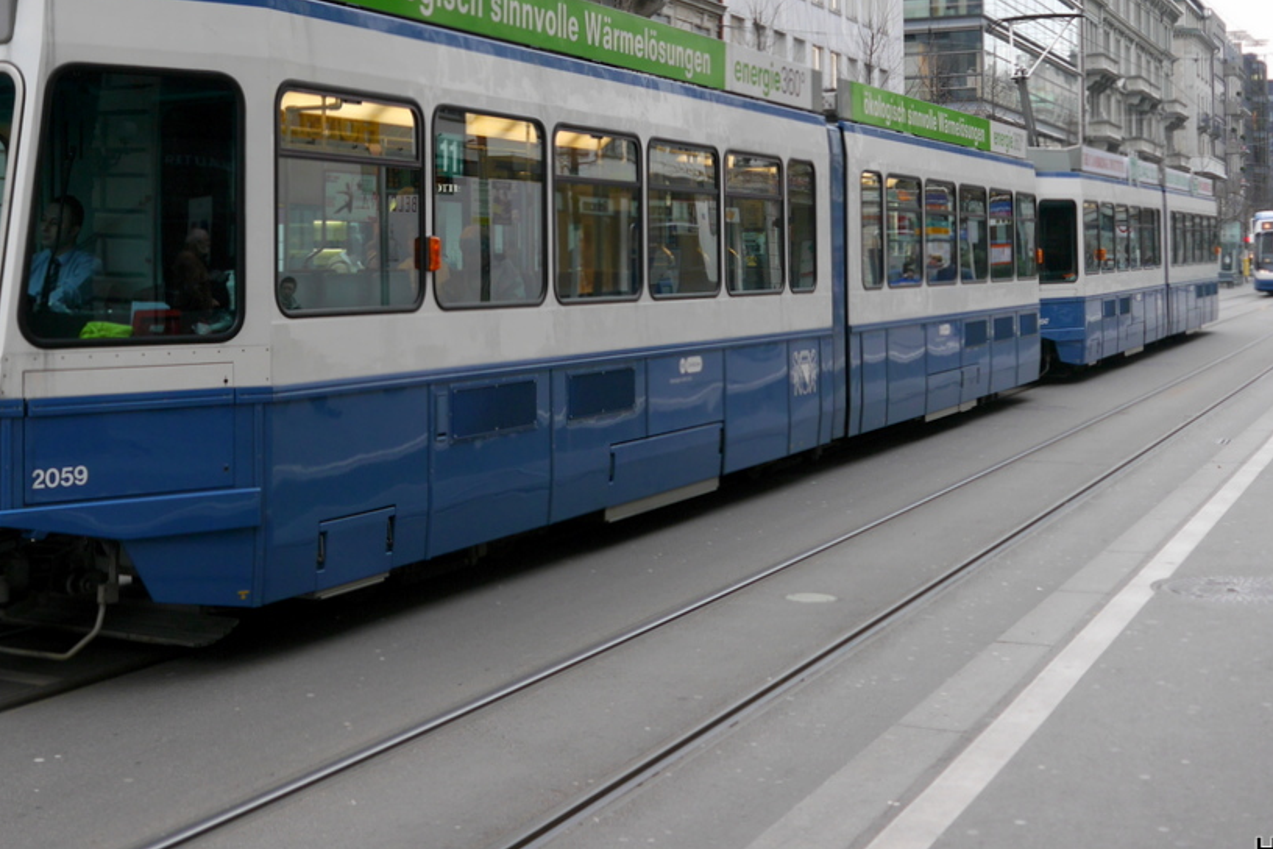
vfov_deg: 25.7
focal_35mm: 52
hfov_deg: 37.8
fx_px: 1839
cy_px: 206
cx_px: 426
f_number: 4.5
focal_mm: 17
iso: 160
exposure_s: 1/100
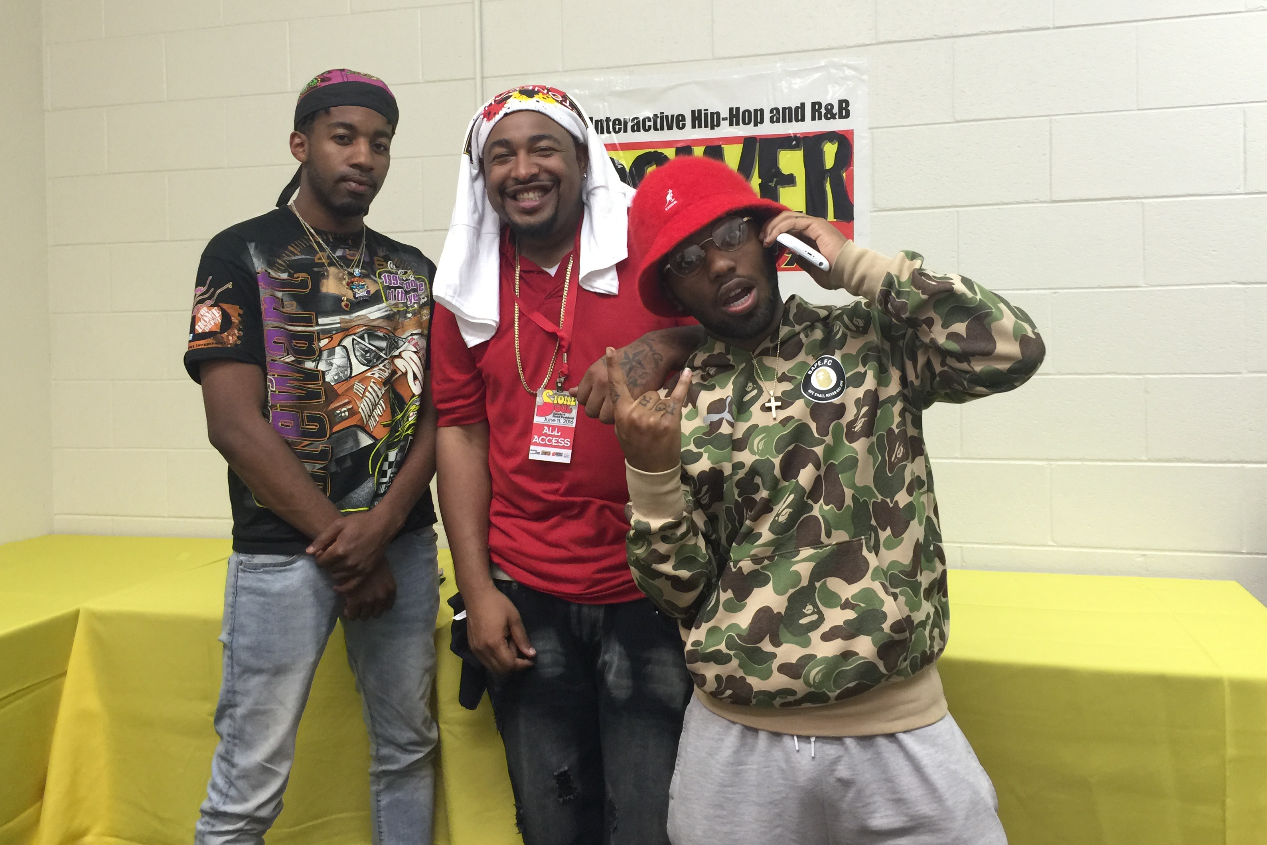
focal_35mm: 31
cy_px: 360
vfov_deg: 42.2
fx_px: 1091
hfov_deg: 60.3
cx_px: 620
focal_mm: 4.15
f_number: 2.2
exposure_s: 1/15
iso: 64
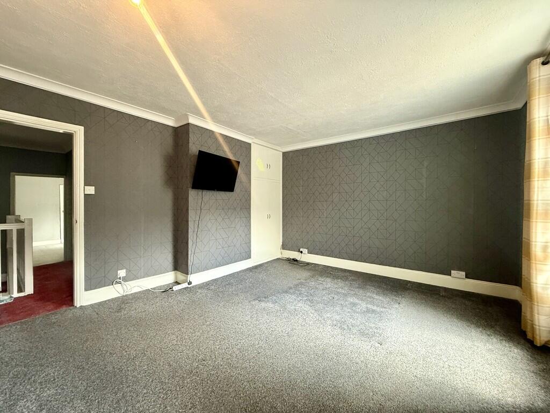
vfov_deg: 85.7
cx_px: 275
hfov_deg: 102.1
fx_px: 222
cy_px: 206
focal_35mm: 14
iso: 400
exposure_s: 1/60
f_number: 2.2
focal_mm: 2.22
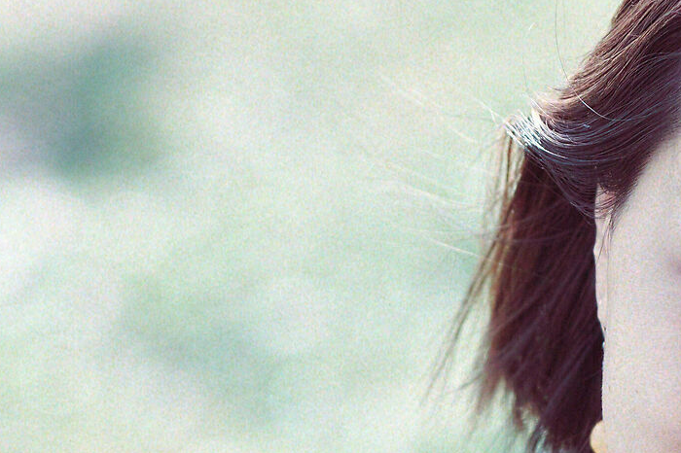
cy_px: 309
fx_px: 13135
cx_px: 756
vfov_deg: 2.0
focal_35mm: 695
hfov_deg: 3.0
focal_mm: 135
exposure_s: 1/1000
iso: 200
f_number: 2.5
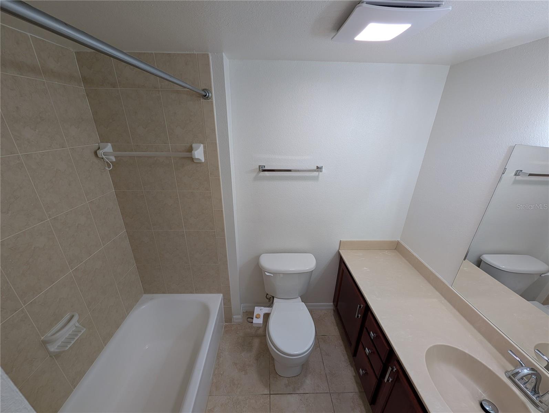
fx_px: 191
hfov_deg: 110.5
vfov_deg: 94.6
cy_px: 206
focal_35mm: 12
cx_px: 274
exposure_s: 1/120
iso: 75
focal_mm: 2.02
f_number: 1.7
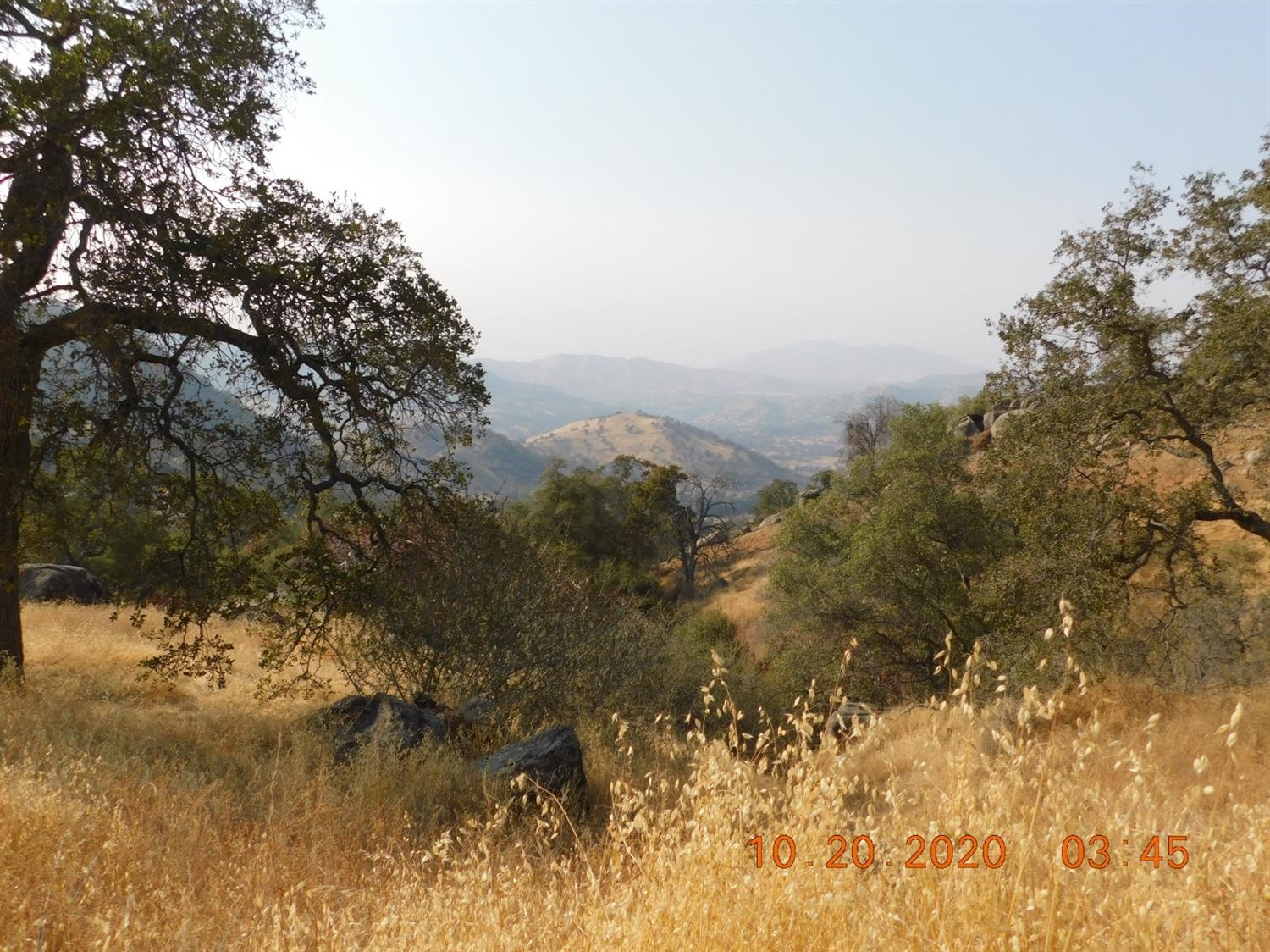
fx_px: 1100
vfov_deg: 46.8
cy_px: 476
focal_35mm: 30
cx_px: 635
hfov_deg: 60.0
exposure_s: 1/1250
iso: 125
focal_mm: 5.3
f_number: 3.2
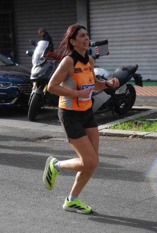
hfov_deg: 13.1
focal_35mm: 105
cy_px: 116
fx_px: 683
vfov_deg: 19.4
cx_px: 78
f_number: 5.6
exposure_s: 1/1000
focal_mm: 70
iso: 1000
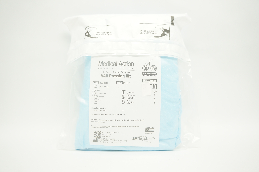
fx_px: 194
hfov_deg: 67.4
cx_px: 130
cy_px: 86
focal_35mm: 27
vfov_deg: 47.8
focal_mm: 18
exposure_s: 1/125
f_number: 4.5
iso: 400
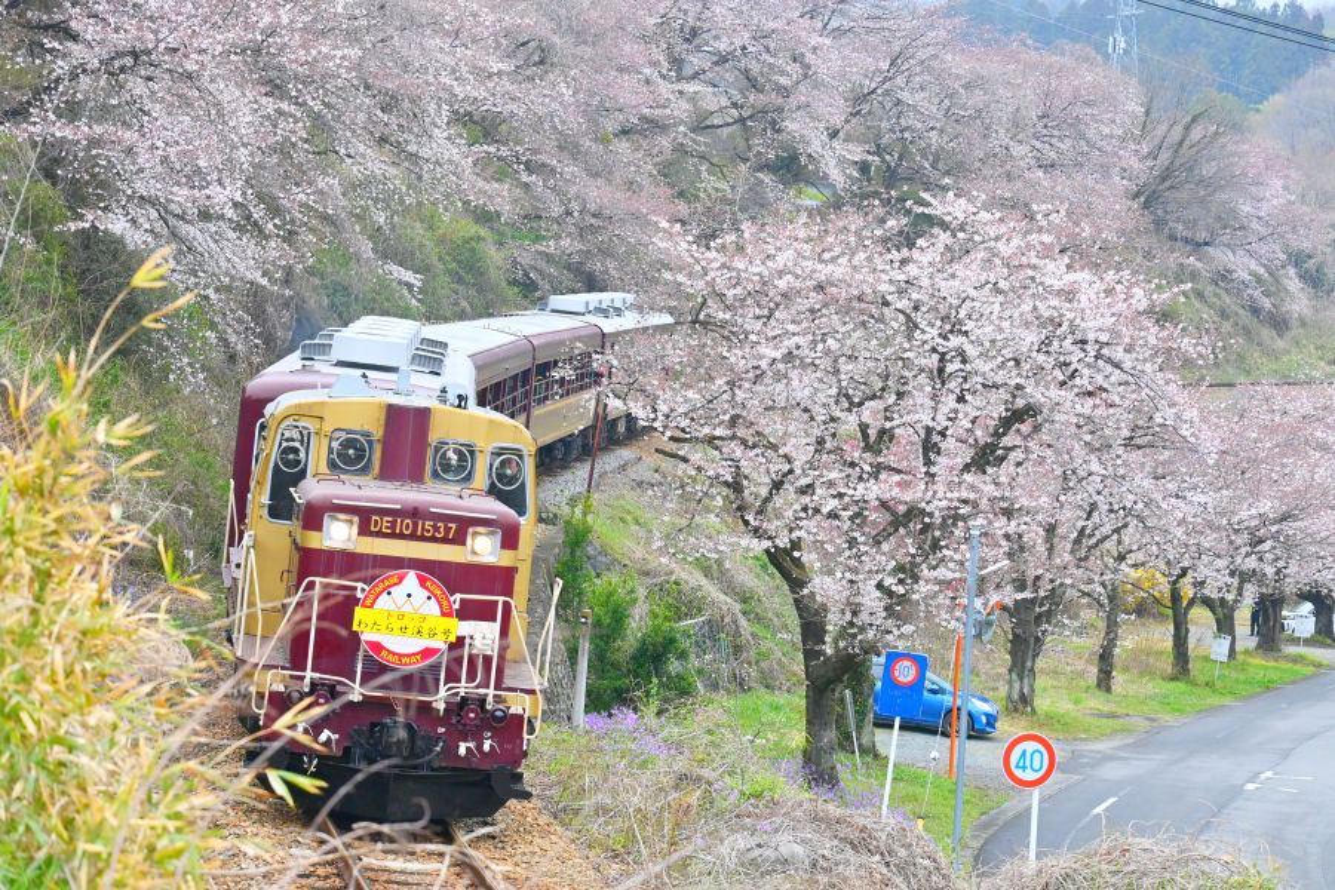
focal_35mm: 116
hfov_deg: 17.7
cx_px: 668
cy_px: 445
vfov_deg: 11.9
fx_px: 4283
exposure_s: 1/640
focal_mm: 77
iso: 1100
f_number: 6.3
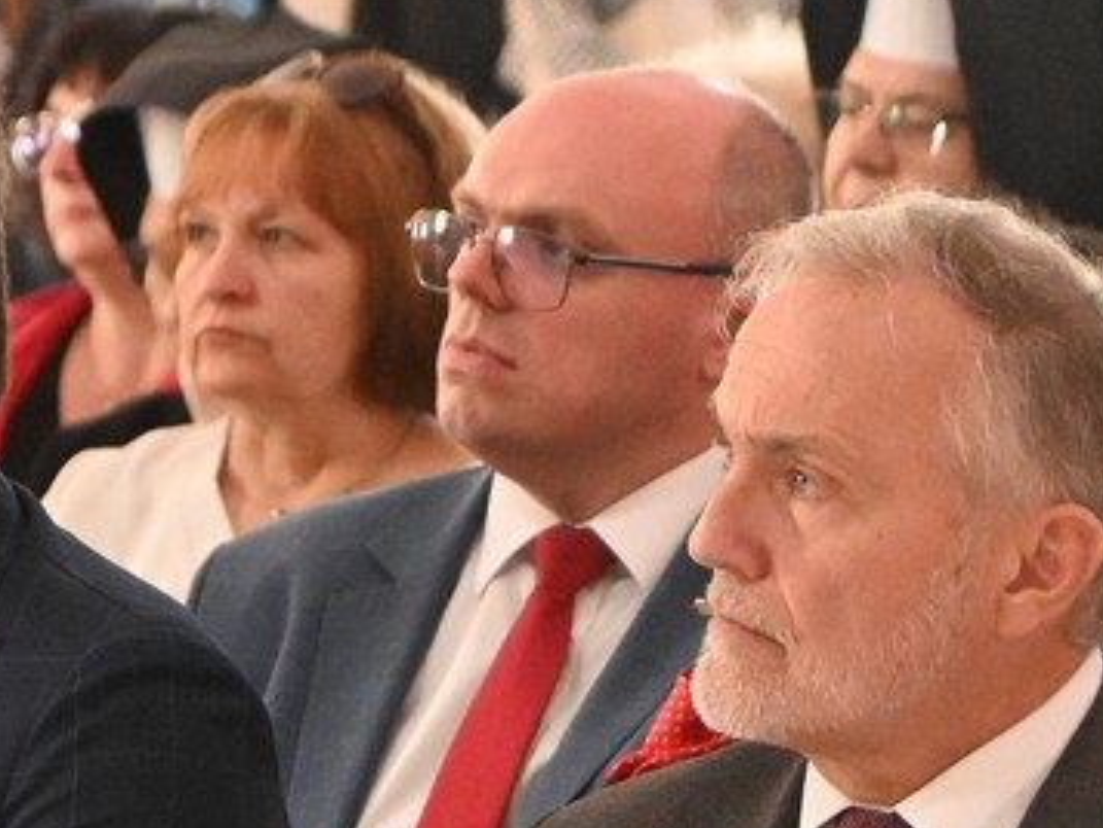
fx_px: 10805
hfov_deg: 5.8
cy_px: 720
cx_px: 429
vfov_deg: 4.4
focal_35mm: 339
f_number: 4
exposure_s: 1/125
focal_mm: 70
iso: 9000
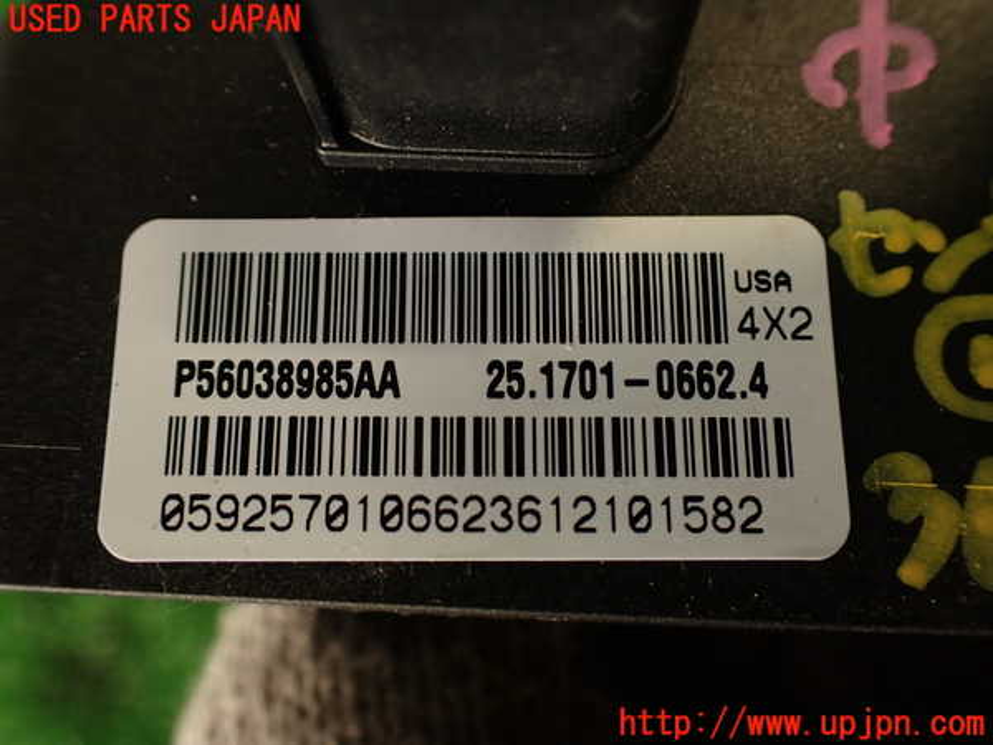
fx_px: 918
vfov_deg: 44.2
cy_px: 372
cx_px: 496
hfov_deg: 56.8
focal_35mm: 32
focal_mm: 5.79
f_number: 2.4
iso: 200
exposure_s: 1/60
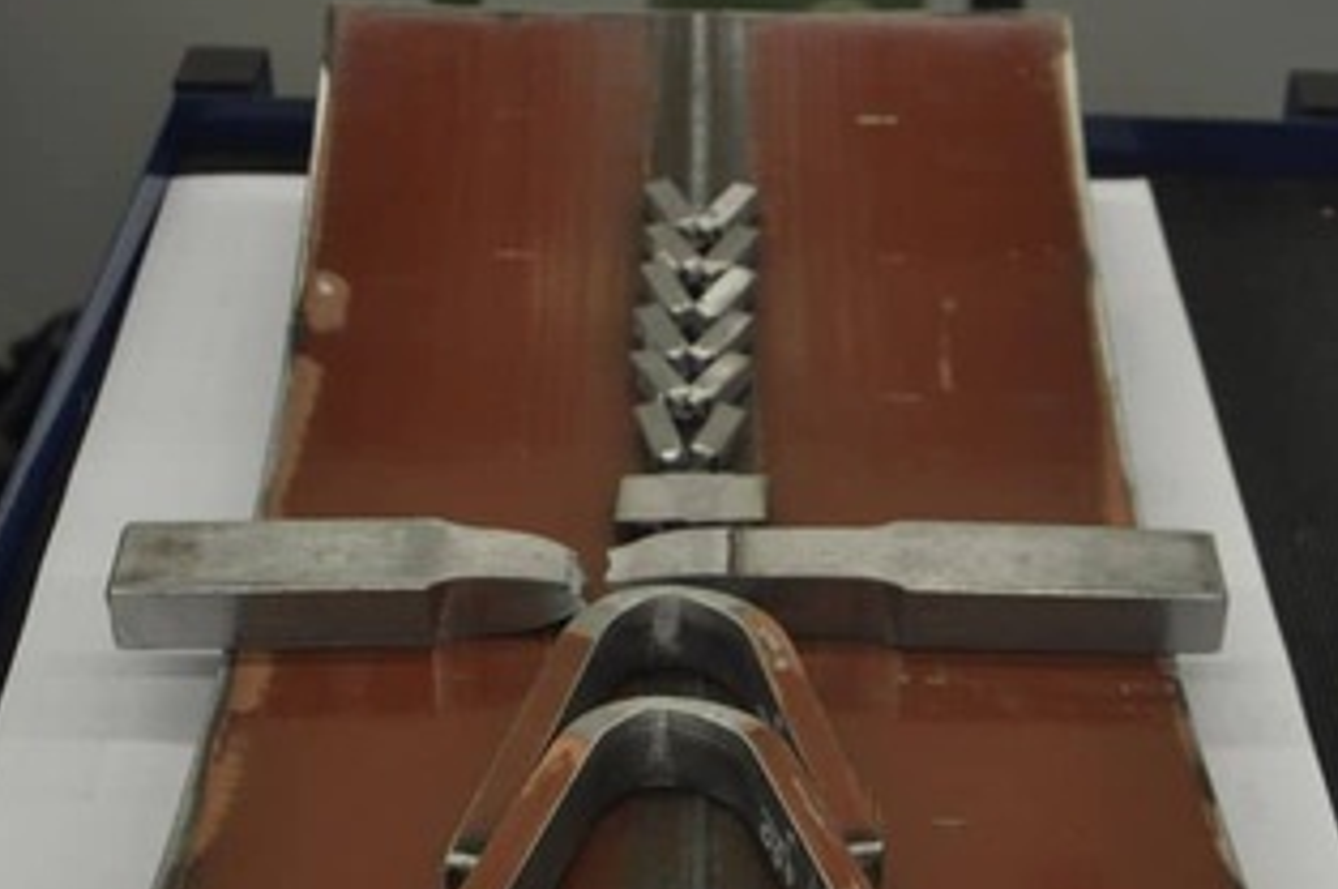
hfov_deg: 30.5
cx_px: 776
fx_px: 2449
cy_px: 714
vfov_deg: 20.3
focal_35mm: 66
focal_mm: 23
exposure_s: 1/160
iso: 500
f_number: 4.5
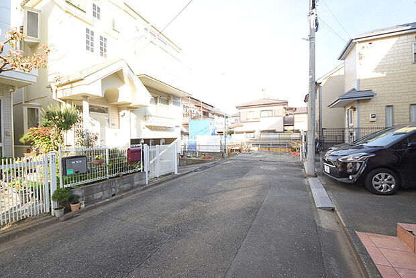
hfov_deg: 106.2
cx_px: 208
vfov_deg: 83.3
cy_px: 139
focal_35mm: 14
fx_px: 156
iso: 400
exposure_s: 1/250
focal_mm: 9
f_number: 8
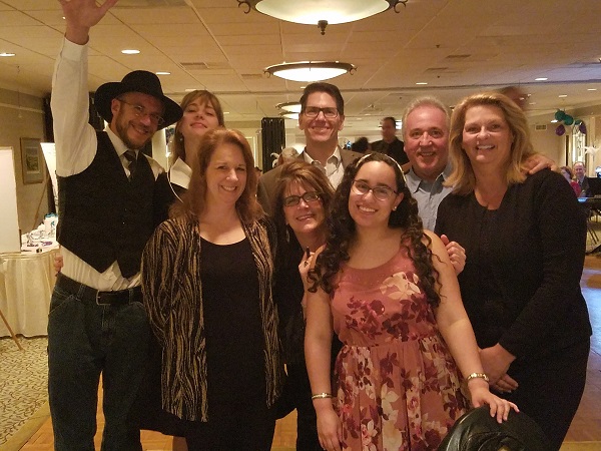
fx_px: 469
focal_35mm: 27
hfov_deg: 65.3
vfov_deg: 51.4
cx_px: 300
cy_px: 226
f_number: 1.7
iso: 640
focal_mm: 4.25
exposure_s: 1/10
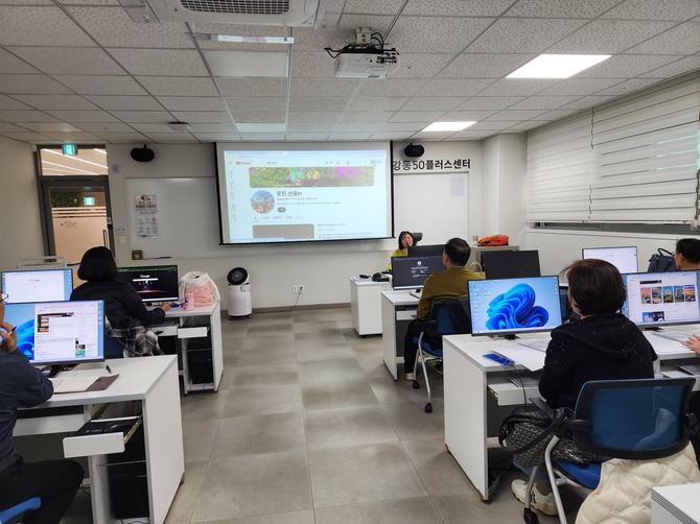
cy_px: 262
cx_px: 350
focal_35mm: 23
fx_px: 465
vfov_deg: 58.8
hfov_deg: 73.9
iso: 100
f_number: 1.8
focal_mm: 6.4
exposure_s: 1/120
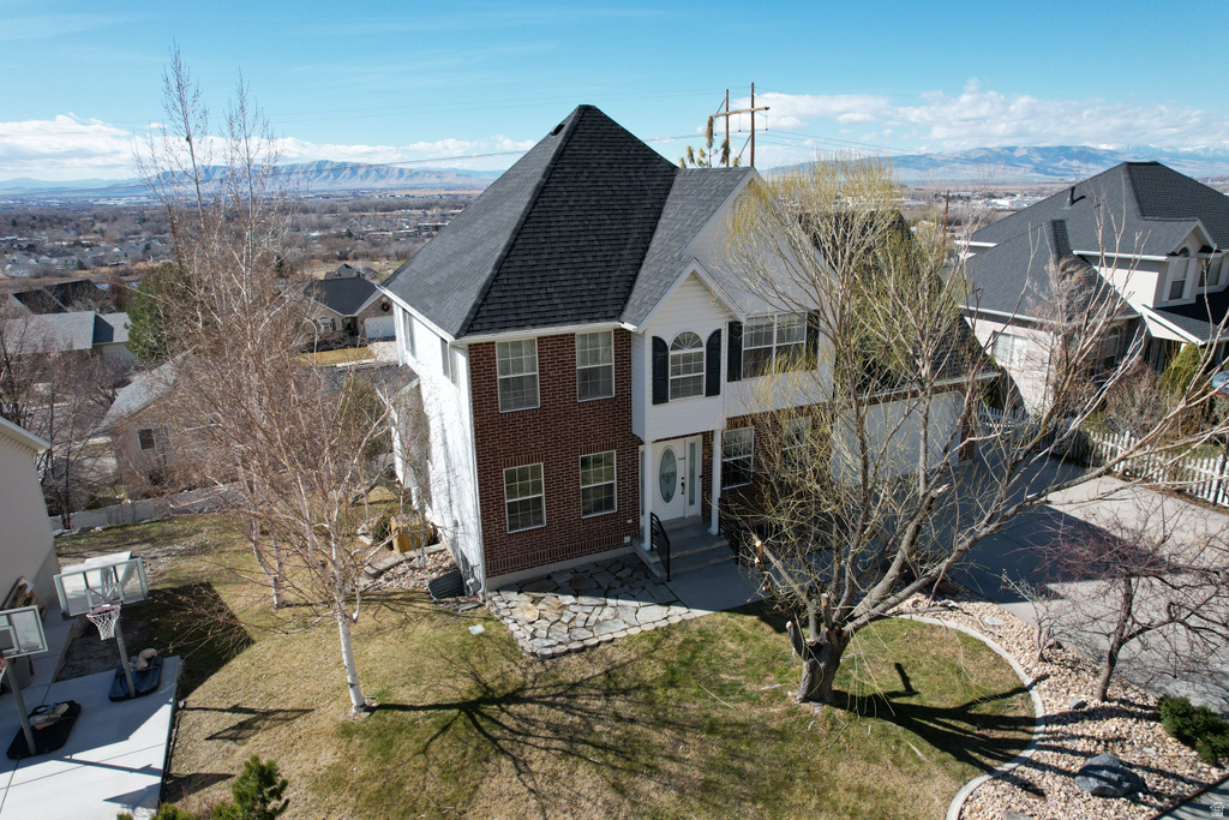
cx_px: 614
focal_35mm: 22
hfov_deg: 78.6
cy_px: 410
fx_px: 751
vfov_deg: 57.2
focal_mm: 8.38
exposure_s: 1/2000
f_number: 2.8
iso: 150
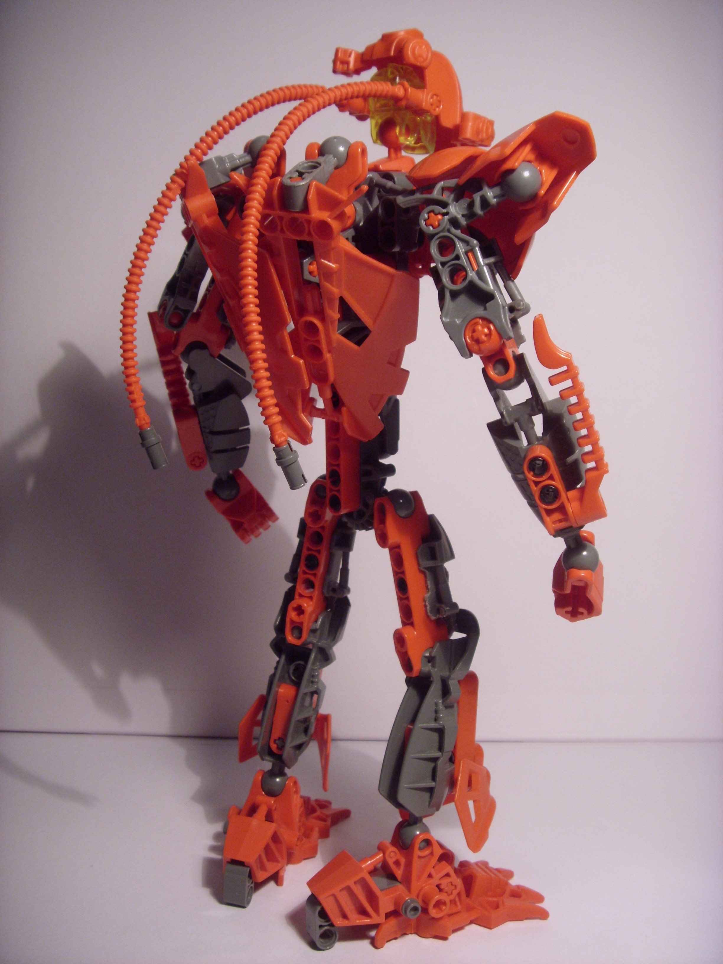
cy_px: 482
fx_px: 863
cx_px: 362
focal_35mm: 31
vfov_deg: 58.4
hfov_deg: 45.4
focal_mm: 6.3
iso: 200
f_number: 3.5
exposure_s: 1/15
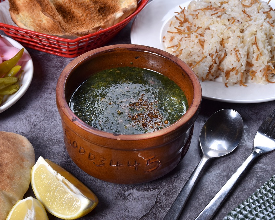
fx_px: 537
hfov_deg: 28.7
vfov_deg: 23.1
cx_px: 114
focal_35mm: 66
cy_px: 111
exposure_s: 1/125
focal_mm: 58
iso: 200
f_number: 10
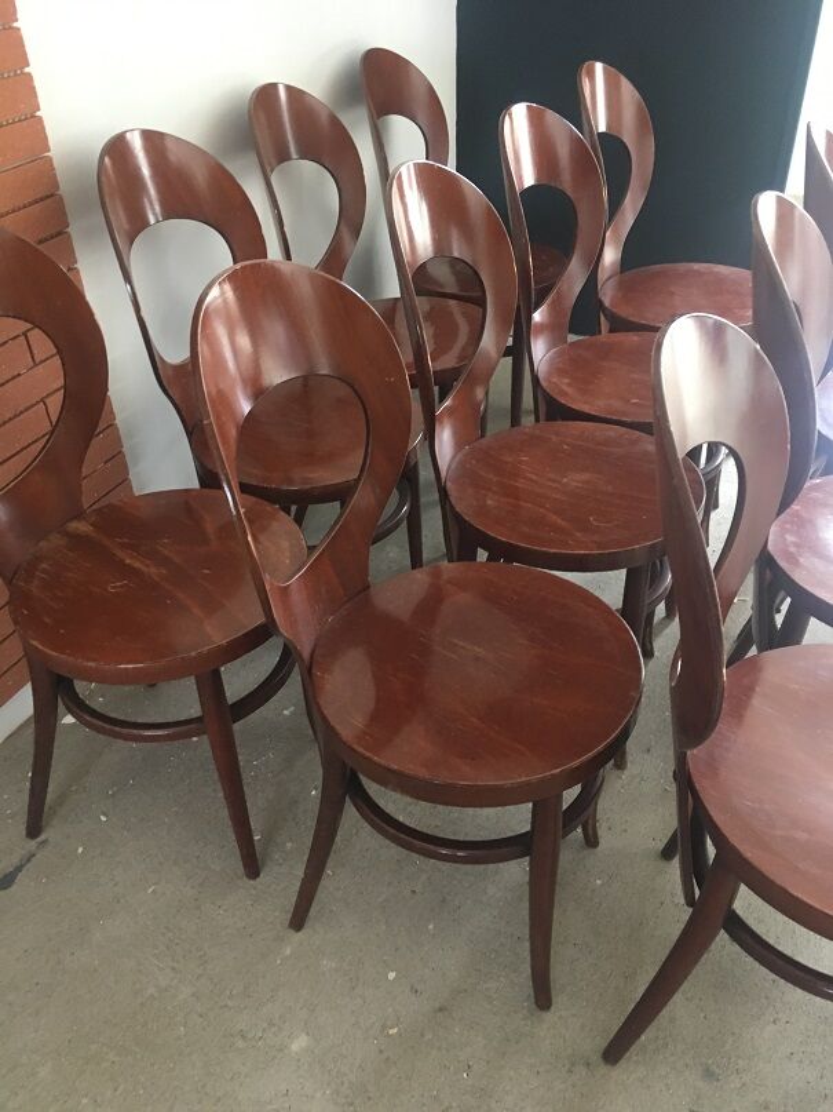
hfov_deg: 48.2
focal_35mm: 29
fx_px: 931
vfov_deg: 61.7
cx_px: 416
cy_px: 556
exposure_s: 1/33
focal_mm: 4.15
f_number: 2.2
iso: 200
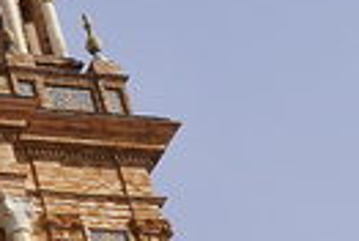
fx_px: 1779
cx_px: -263
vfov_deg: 7.7
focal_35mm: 178
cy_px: 181
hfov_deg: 10.9
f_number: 9
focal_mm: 26
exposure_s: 1/125
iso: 100
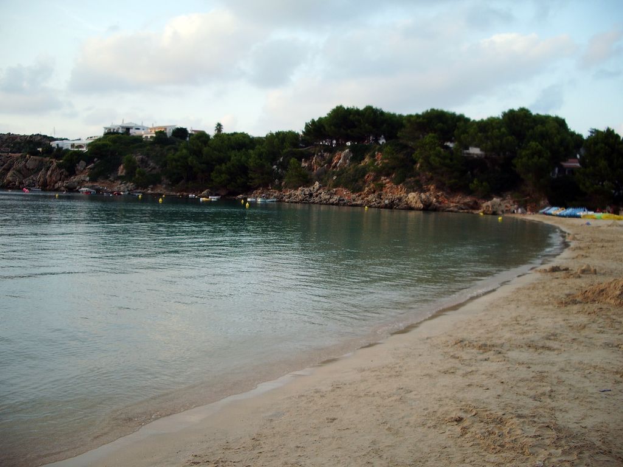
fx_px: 630
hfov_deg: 52.6
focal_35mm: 35
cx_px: 312
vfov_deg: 40.7
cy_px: 234
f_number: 2.6
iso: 50
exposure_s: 1/125
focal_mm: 5.8
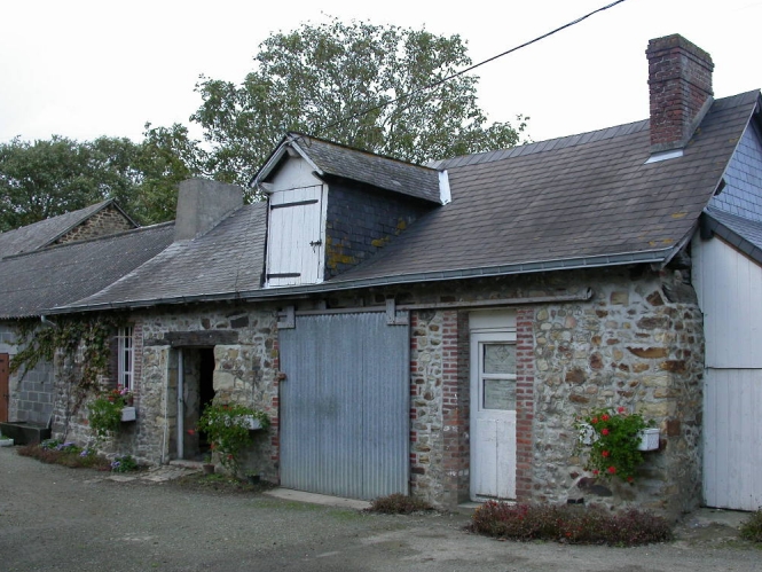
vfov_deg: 36.8
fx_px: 859
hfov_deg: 47.9
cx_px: 384
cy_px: 283
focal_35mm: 39
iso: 100
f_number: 4.2
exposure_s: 1/124
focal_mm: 7.85
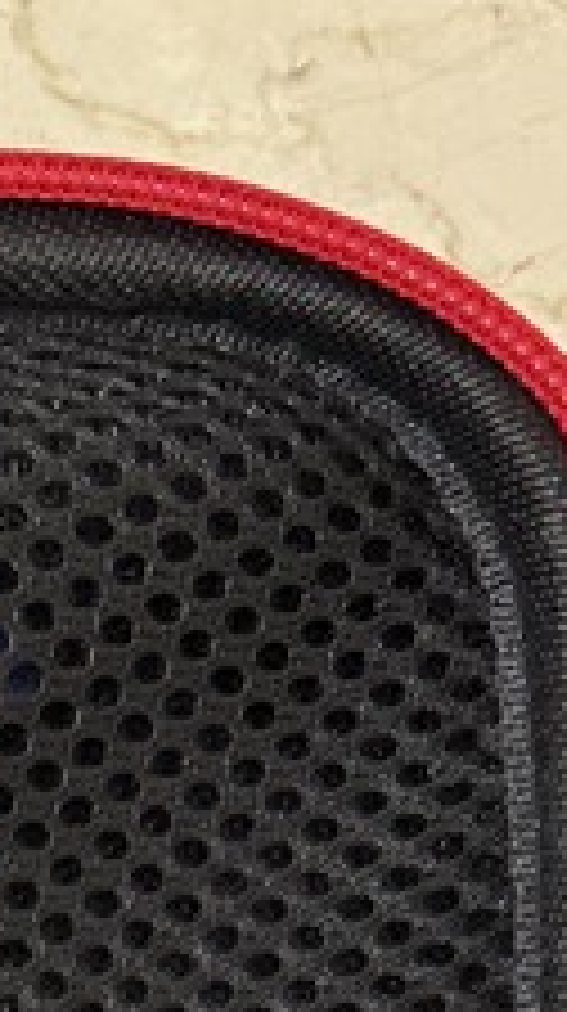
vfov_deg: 13.7
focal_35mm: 121
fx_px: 3245
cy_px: 2294
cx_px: -684
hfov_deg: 9.2
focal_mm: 6.76
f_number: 1.78
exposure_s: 1/120
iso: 100
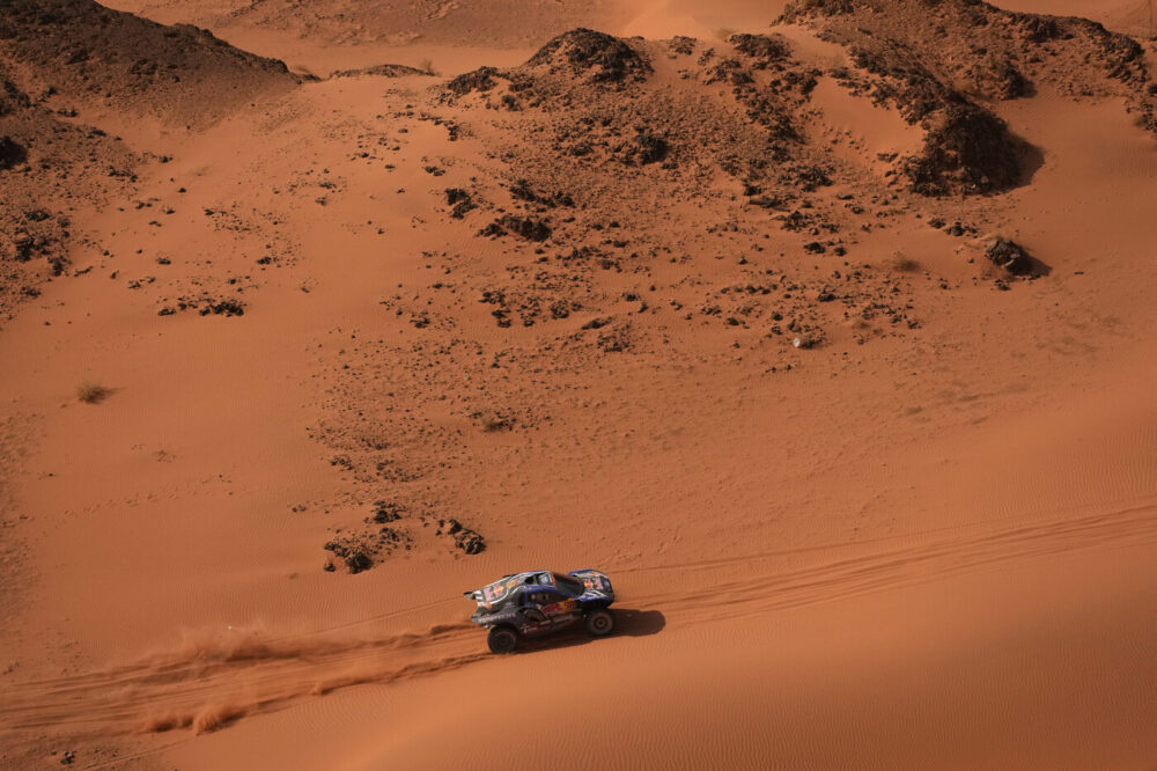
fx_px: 5012
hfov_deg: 13.2
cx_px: 578
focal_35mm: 156
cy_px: 386
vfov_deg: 8.8
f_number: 5.6
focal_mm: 156
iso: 1600
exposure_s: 1/20000
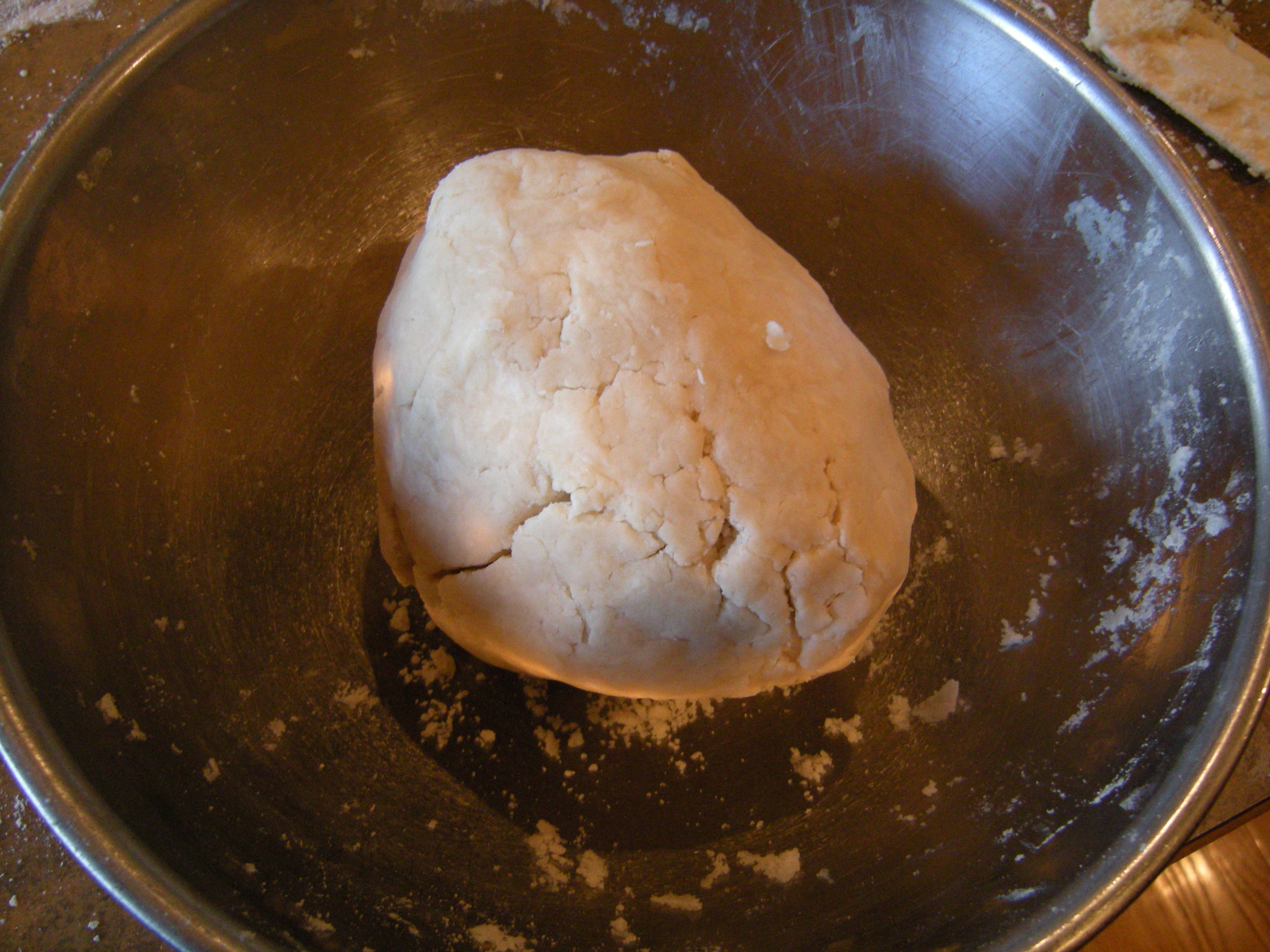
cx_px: 635
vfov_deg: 49.7
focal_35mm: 28
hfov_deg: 63.4
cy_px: 476
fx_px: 1027
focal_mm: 4.7
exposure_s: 1/58
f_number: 2.8
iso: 327
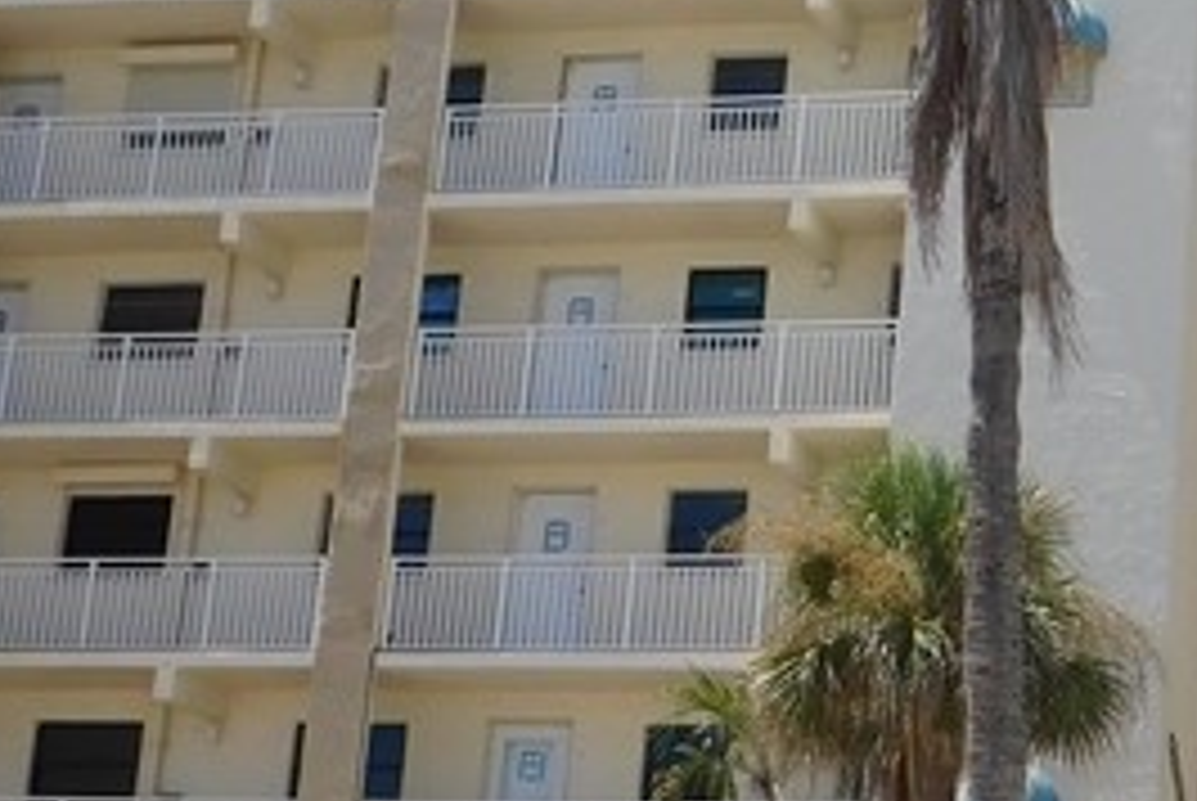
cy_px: 513
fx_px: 3062
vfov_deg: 14.9
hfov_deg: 21.0
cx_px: 1341
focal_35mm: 92
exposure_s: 1/640
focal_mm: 4
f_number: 6
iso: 125
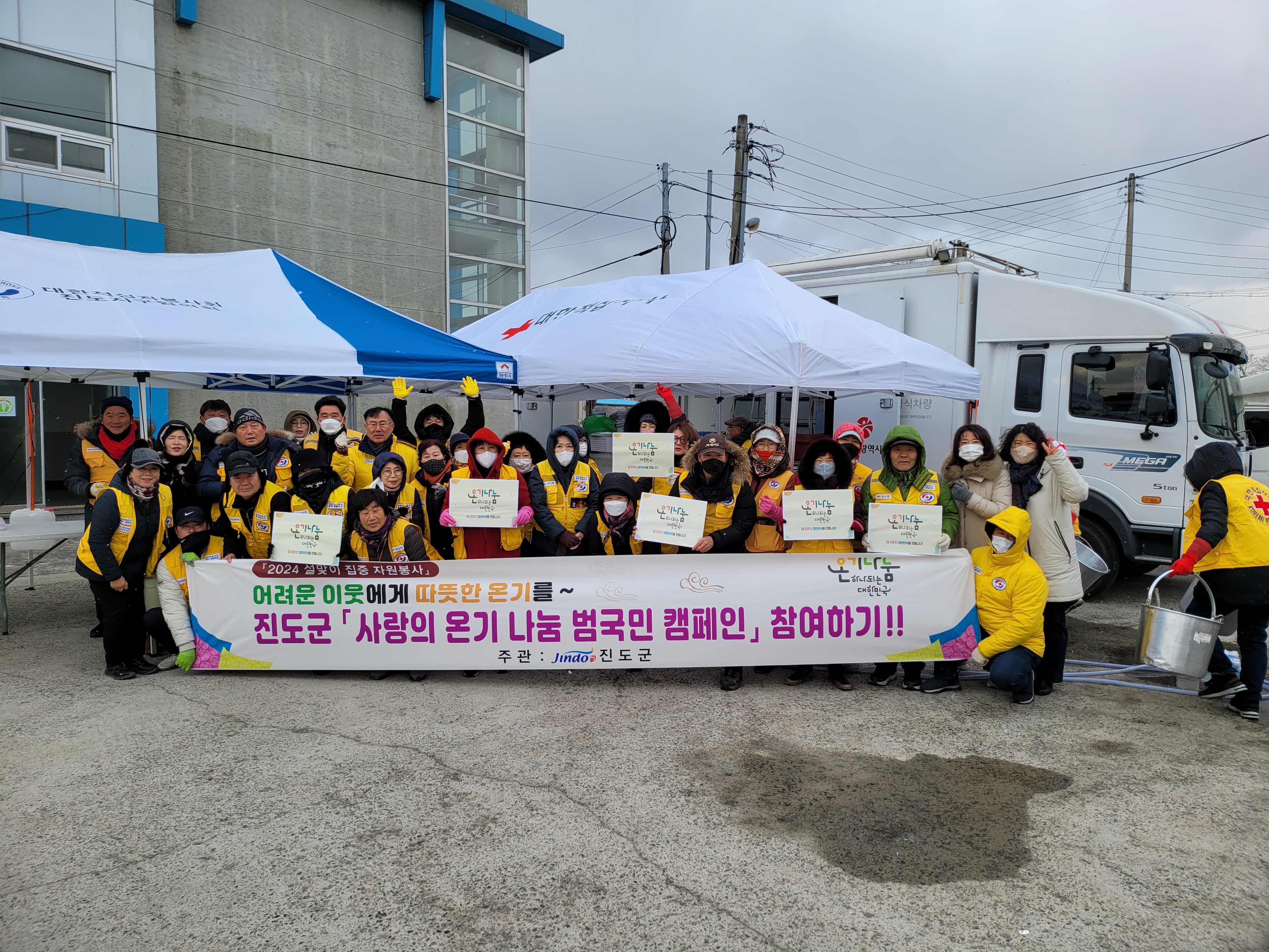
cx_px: 634
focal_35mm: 26
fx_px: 953
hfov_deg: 67.3
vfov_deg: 53.1
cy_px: 476
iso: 40
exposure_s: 1/395
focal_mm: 5
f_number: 1.8
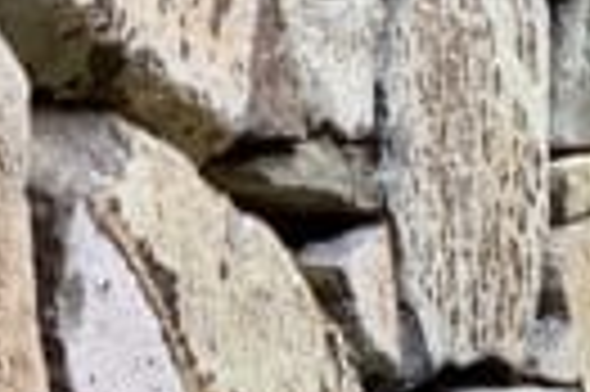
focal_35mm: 330
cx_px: 1099
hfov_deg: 6.1
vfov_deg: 4.1
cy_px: 946
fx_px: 5402
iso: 64
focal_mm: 6
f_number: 2.4
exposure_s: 1/122
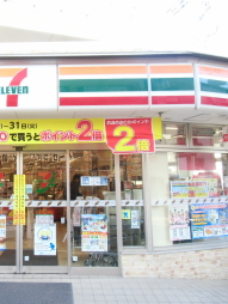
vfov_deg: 55.3
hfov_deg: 40.9
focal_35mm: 33
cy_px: 152
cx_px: 41
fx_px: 289
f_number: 3
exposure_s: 1/100
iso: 200
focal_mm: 4.24
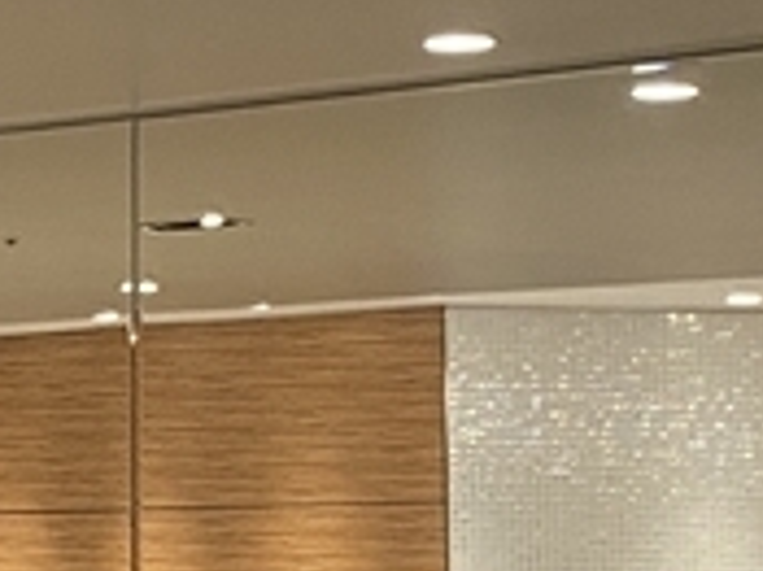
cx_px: -292
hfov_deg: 10.8
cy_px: 375
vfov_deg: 8.3
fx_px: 3921
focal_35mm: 178
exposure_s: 1/60
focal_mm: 4.25
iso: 125
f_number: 1.8
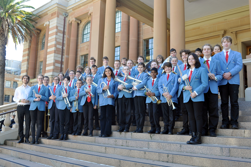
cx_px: 126
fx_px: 251
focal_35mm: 36
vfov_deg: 36.8
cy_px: 84
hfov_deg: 53.2
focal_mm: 24
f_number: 8
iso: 200
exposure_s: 1/60
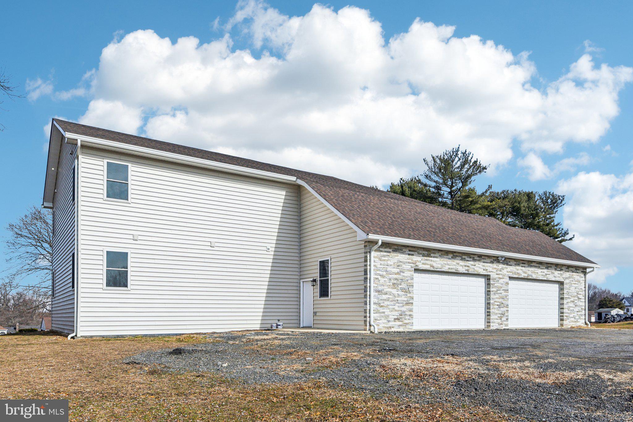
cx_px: 316
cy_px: 211
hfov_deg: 73.7
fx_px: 422
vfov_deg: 53.1
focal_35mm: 24
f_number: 8
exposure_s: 1/3200
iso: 400
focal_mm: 24
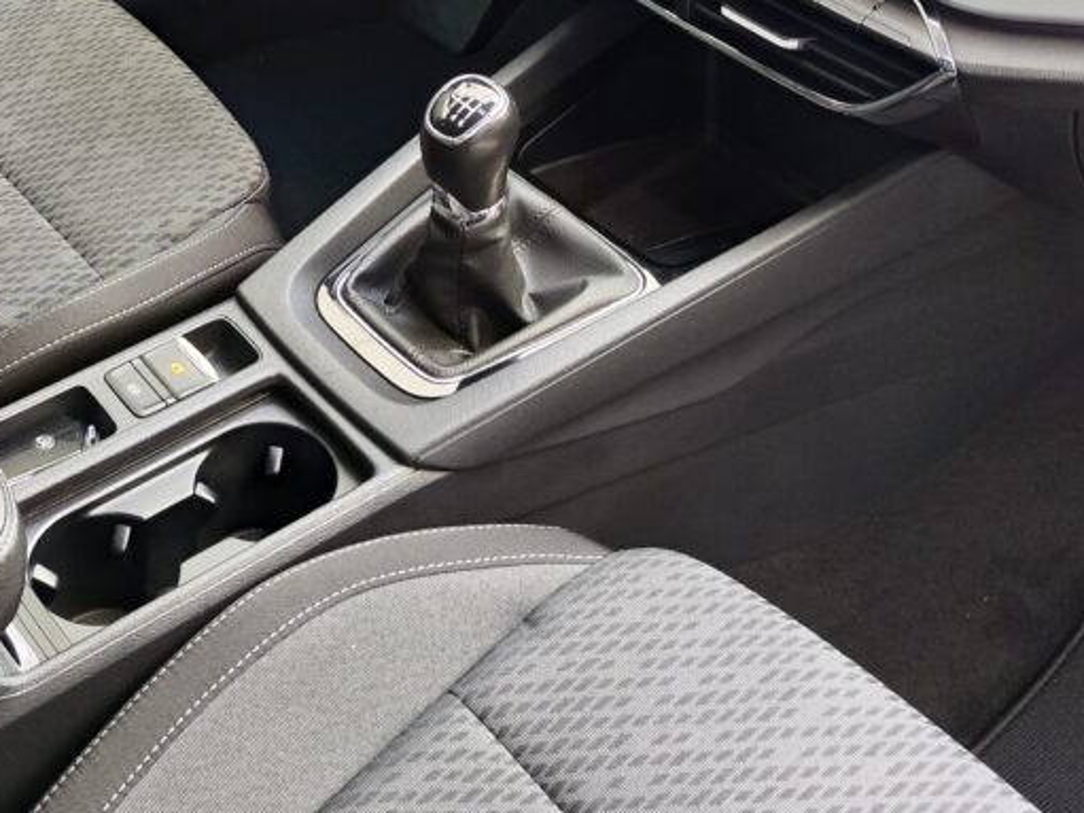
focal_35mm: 54
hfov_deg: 34.7
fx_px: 1691
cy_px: -13
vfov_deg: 25.6
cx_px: 257
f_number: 1.69
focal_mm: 7.01
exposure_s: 1/65
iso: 358
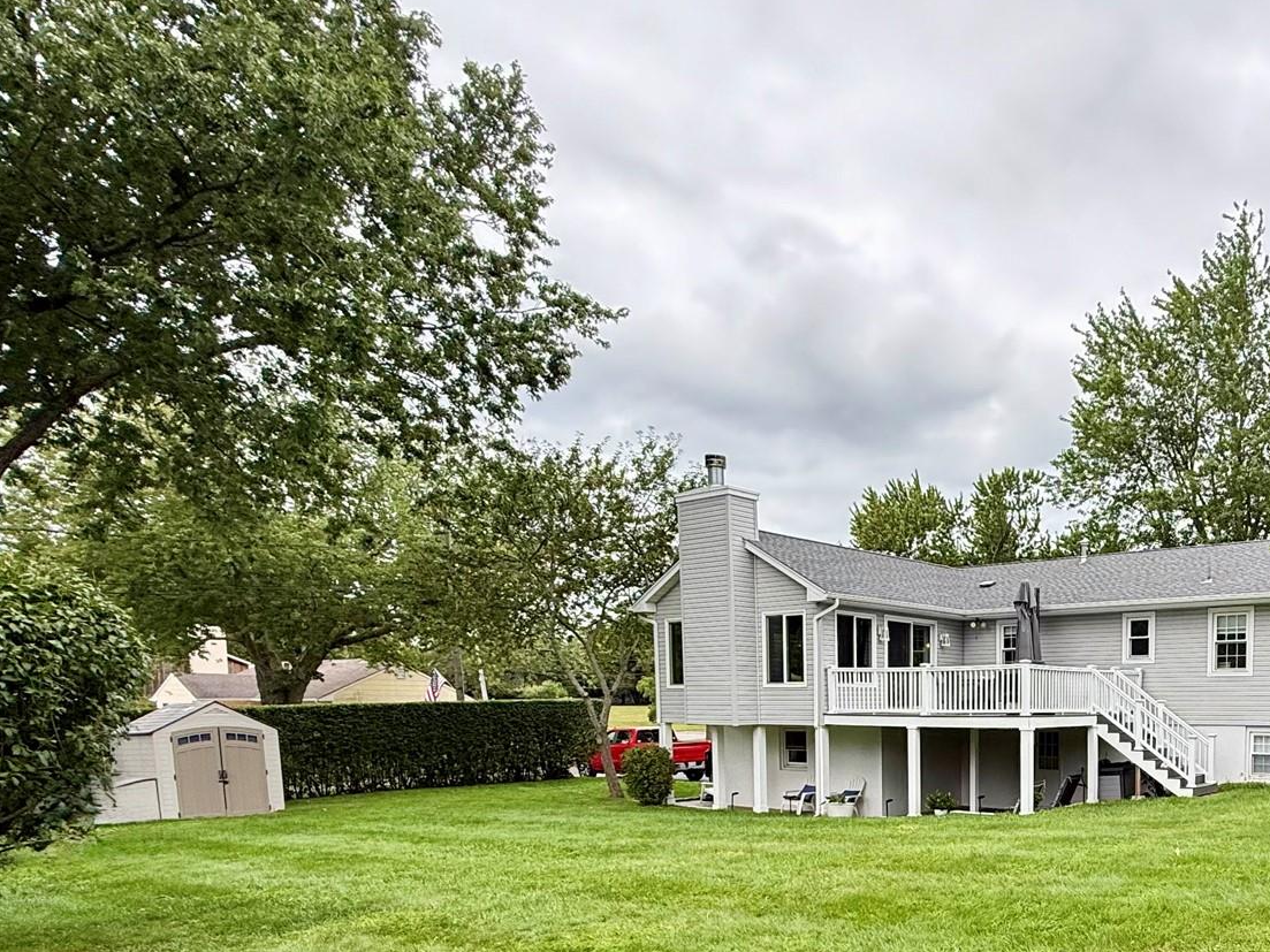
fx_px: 954
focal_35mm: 26
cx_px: 1029
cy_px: 789
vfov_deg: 49.3
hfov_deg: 61.3
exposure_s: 1/445
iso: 64
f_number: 2.2
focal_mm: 2.22
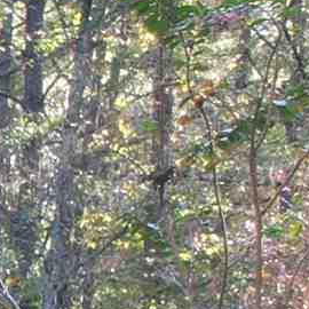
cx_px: -1253
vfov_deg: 7.5
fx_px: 2151
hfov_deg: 5.8
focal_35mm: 213
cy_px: 808
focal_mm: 8.38
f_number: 2.8
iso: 100
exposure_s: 1/60
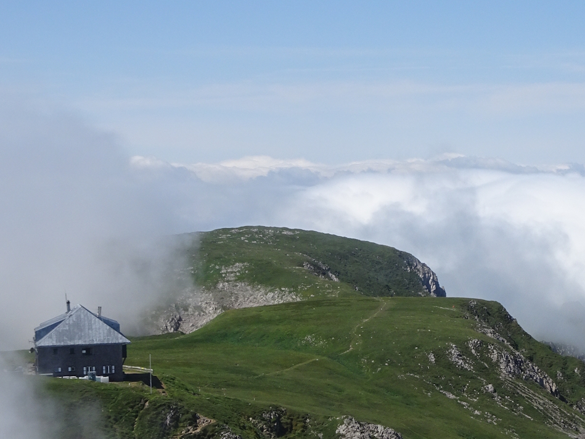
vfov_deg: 16.9
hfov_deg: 22.1
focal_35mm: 87
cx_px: 496
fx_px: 1470
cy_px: 282
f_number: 4.5
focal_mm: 7.3
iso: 80
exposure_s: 1/1000
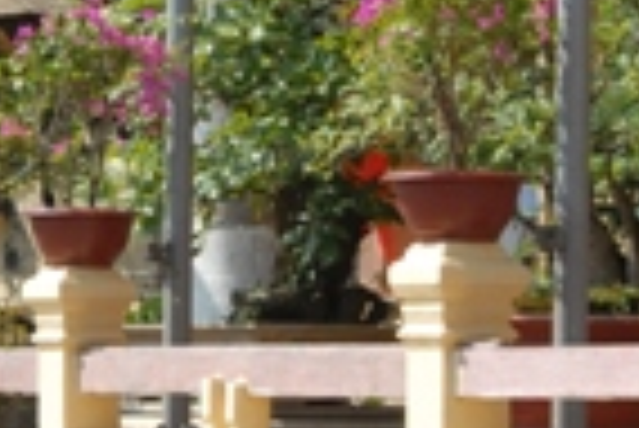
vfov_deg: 6.5
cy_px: 117
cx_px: -63
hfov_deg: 9.6
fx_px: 3777
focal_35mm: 213
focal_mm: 45
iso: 320
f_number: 10
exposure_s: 1/400
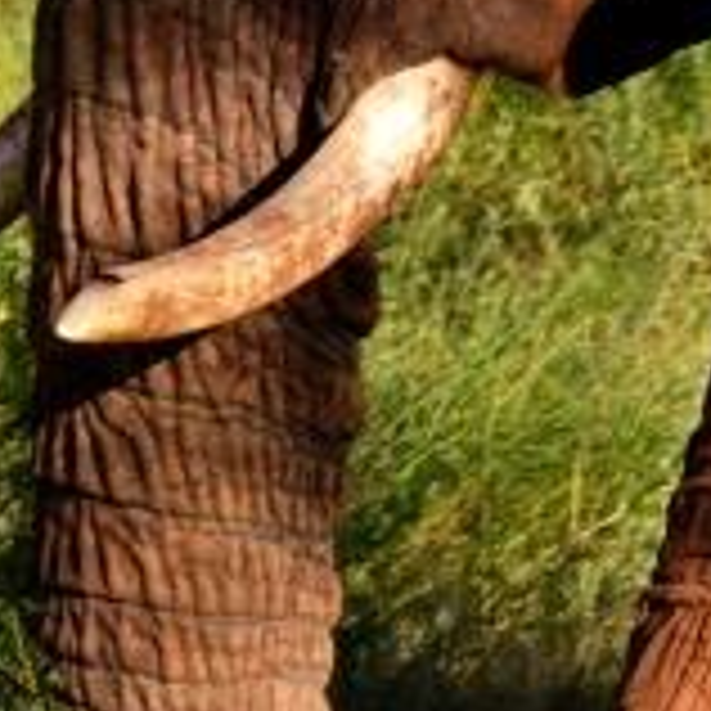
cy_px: -90
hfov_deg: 3.8
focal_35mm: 454
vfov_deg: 3.9
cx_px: 1908
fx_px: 10544
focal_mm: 55
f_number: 8
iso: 125
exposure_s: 1/250
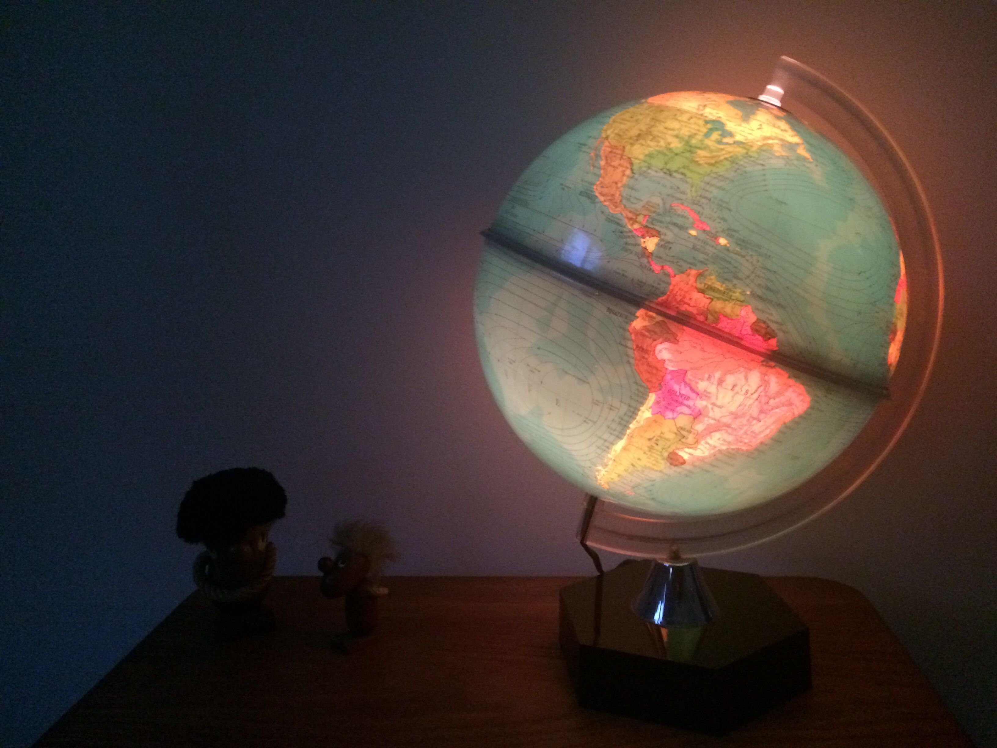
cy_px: 374
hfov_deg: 61.7
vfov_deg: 48.2
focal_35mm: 29
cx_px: 498
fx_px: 835
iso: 320
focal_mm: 4.15
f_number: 2.2
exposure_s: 1/17
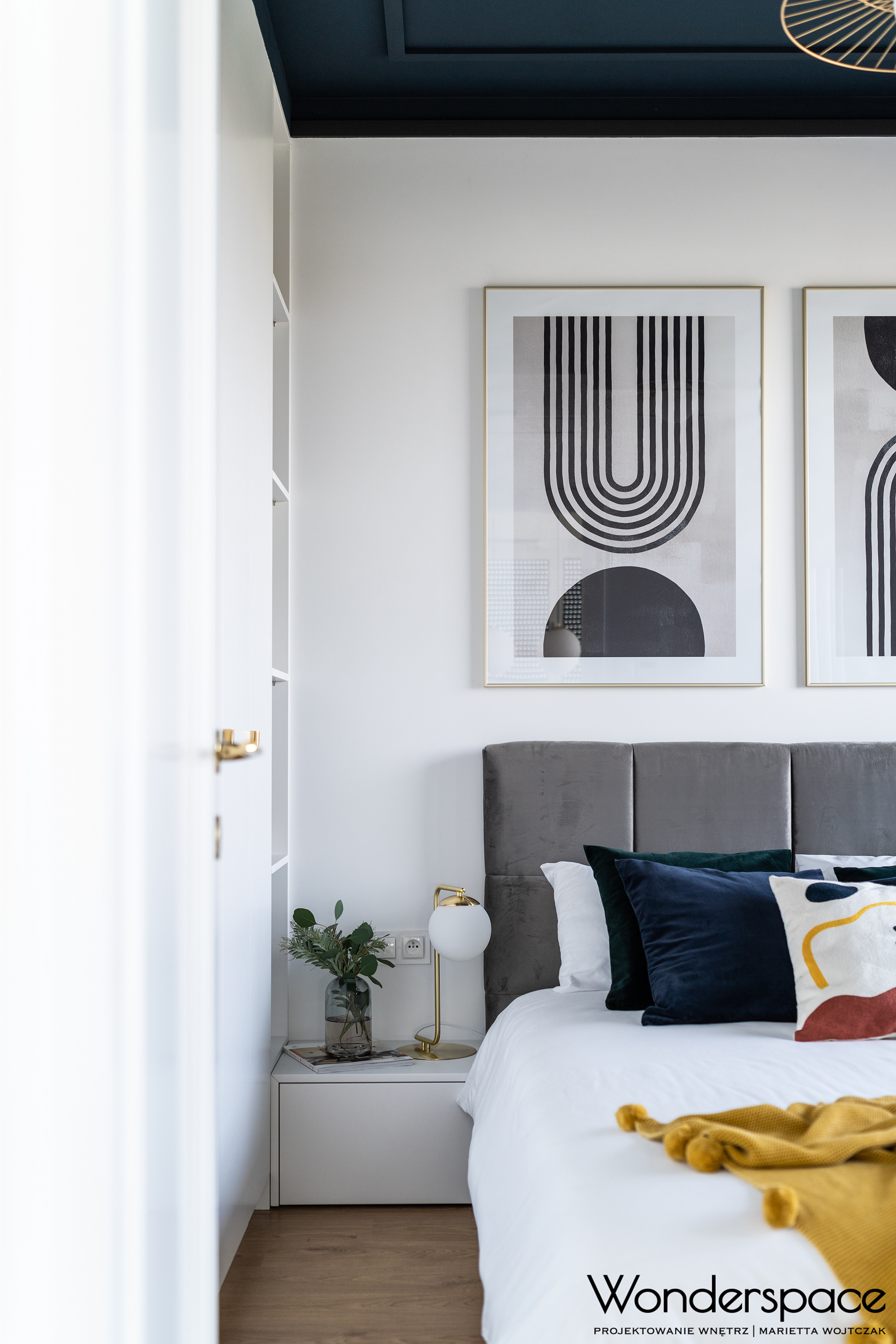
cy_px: 672
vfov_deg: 48.5
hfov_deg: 33.4
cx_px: 448
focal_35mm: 40
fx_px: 1493
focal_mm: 40
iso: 400
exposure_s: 1/100
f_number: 2.8
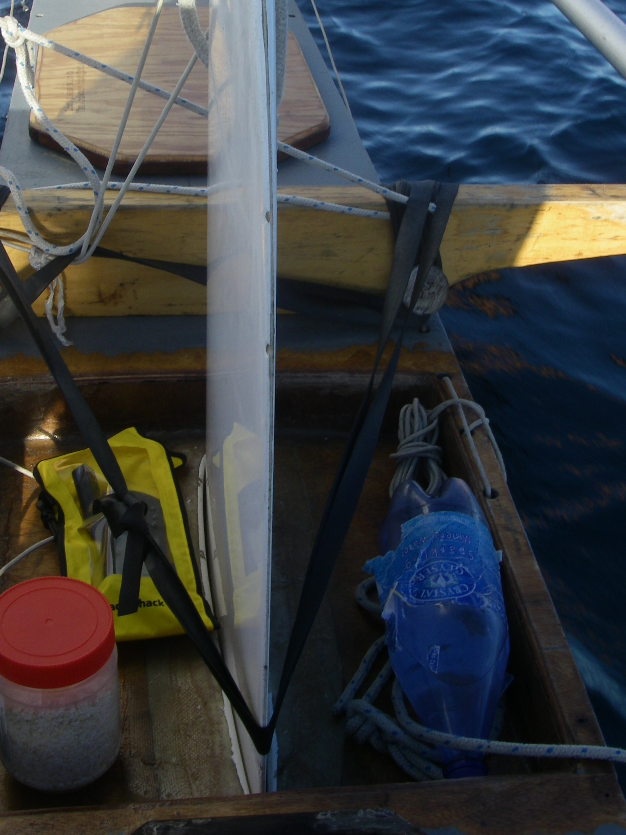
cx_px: 268
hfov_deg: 27.5
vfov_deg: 35.7
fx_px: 1278
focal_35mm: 53
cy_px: 265
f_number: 6.6
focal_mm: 6.3
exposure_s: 1/100
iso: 64
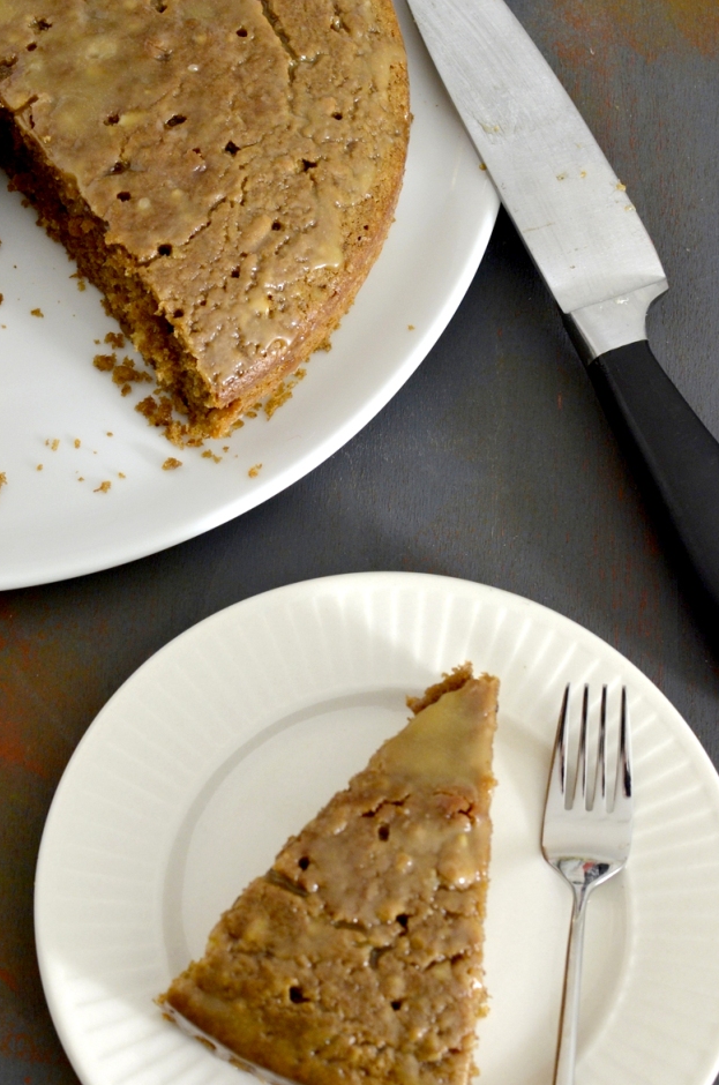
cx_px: 249
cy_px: 617
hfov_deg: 18.6
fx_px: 2186
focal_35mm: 73
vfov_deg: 27.8
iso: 400
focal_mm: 35
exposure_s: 2
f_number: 7.1
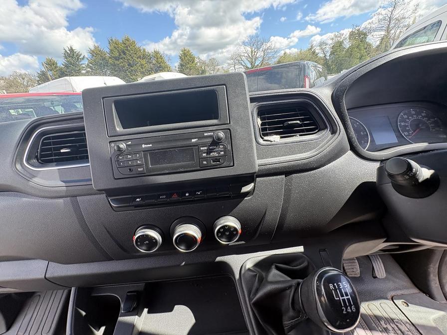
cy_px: 168
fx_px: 181
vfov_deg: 85.7
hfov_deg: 102.1
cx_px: 224
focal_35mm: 14
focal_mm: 2.22
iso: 80
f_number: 2.2
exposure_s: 1/138
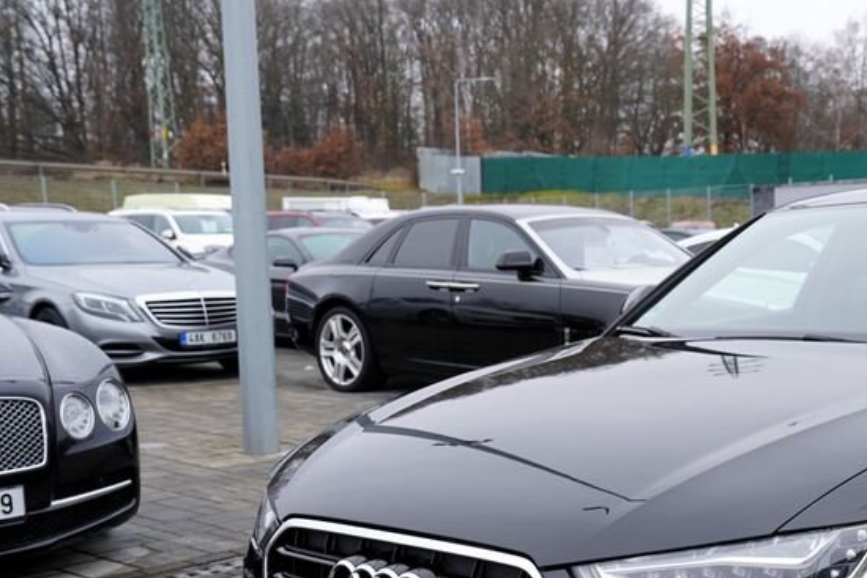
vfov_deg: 24.6
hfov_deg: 34.9
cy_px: 483
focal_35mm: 54
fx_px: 1301
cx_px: 768
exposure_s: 1/80
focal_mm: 29
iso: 100
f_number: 4.5
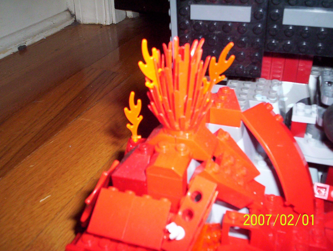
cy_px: 126
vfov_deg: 37.9
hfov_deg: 48.9
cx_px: 166
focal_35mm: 38
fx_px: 366
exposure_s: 1/60
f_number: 4.5
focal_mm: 4.99
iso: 140
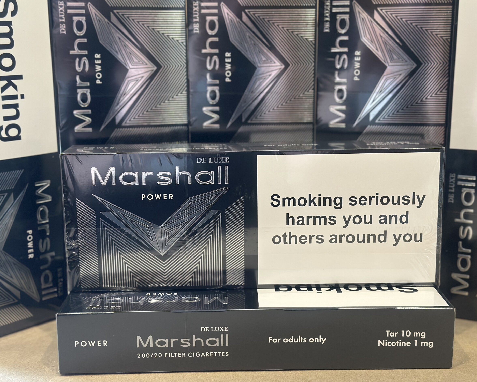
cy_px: 190
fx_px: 720
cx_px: 237
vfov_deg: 29.7
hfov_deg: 36.7
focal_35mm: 51
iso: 200
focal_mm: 6.86
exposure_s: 1/60
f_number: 1.78
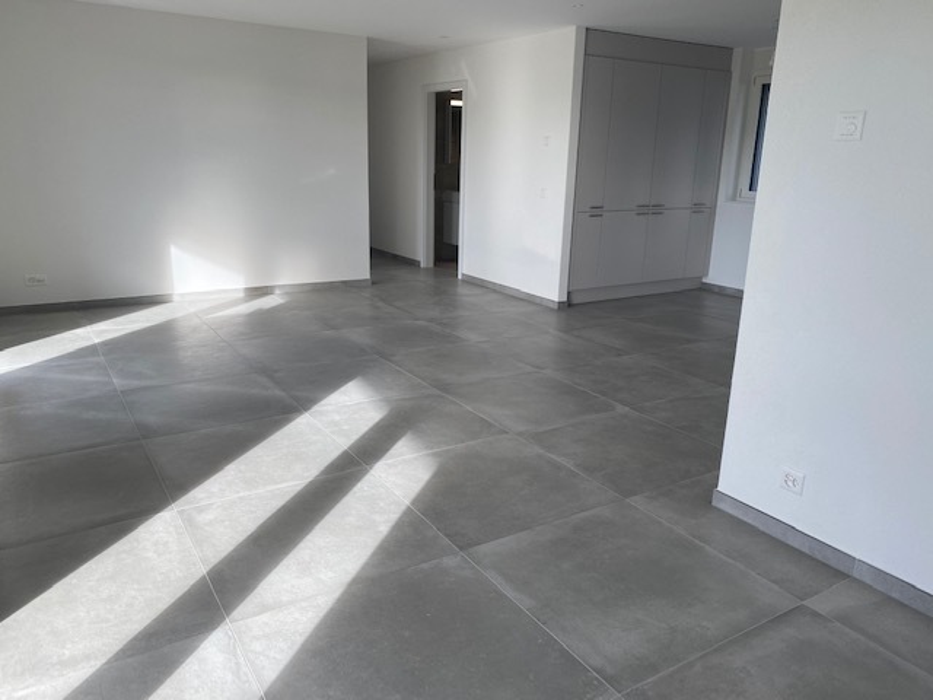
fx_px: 701
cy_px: 350
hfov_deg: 67.3
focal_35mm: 26
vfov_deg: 53.1
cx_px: 466
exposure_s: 1/255
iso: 32
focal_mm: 4.25
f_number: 1.8
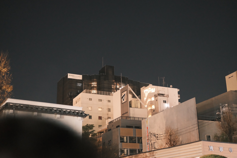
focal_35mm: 50
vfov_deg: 27.0
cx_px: 118
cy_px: 79
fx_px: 329
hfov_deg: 39.6
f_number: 1.4
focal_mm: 33
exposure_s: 1/50
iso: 8000
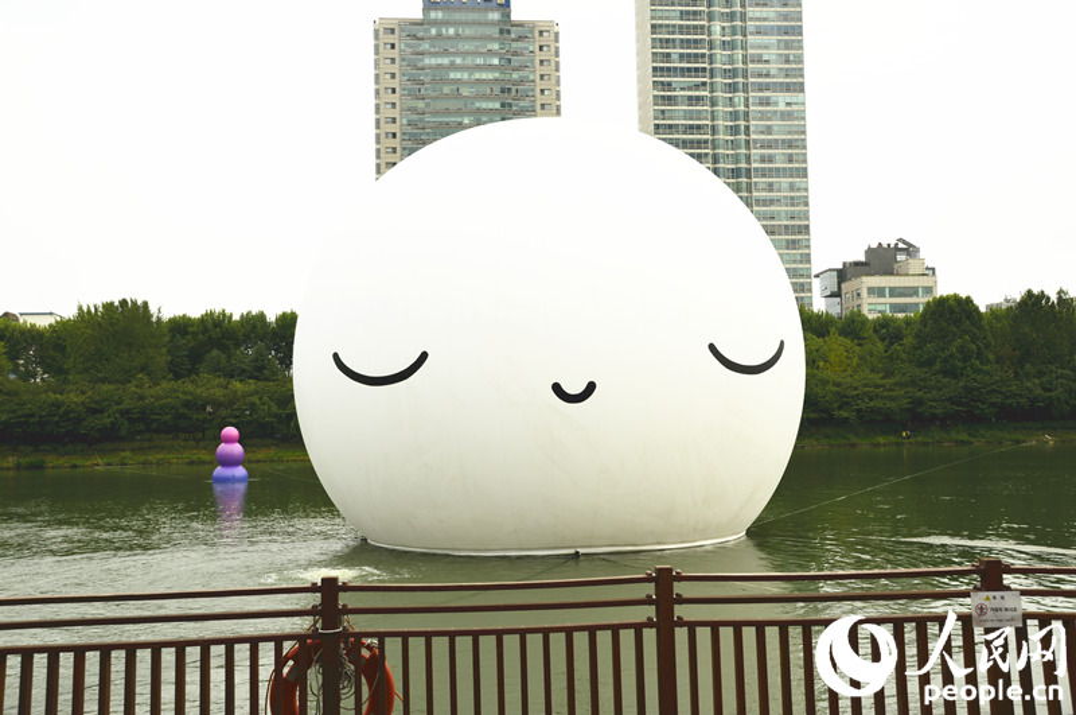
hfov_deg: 51.3
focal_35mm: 38
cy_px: 358
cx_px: 538
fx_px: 1119
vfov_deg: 35.4
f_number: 7.1
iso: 100
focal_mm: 25
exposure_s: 1/160
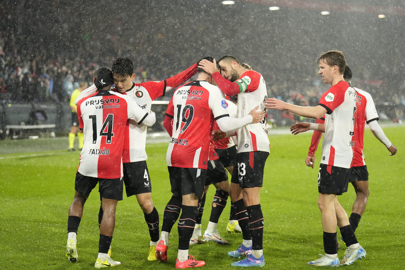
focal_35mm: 91
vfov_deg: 15.0
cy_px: 135
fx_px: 1024
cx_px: 202
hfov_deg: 22.4
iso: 3200
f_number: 2.8
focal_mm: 91
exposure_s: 1/1600
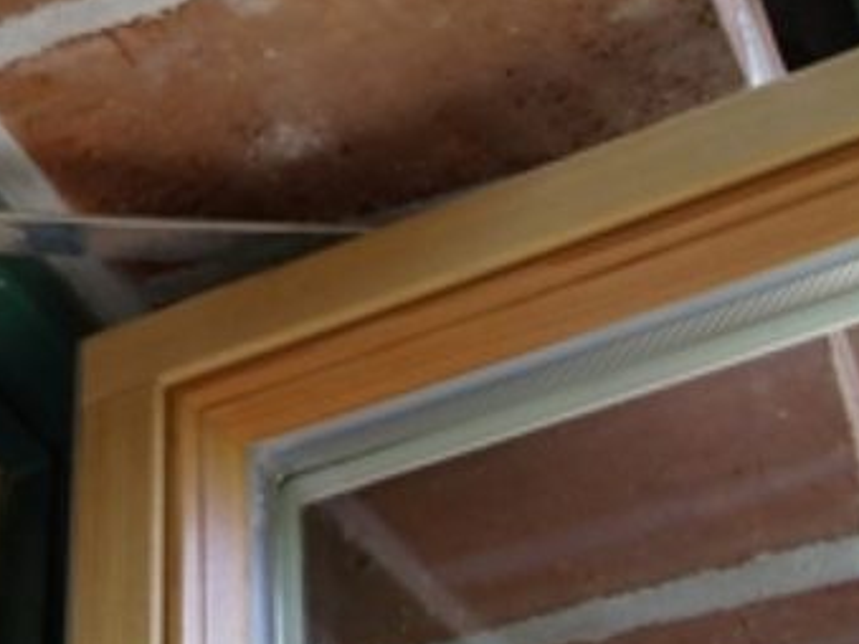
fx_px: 2133
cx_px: -81
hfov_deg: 21.6
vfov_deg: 17.1
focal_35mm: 86
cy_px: 189
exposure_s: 1/60
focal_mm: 5.8
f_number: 4.8
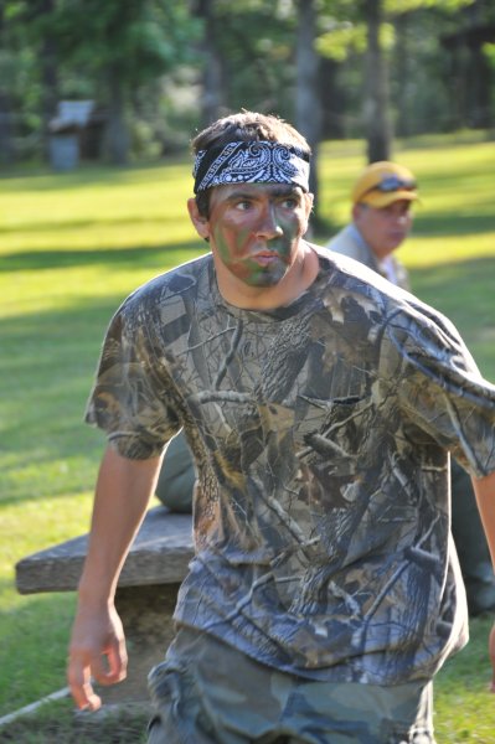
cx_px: 248
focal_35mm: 202
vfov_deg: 10.2
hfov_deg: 6.8
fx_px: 4183
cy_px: 372
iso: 200
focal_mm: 135
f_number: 6.3
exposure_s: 1/160
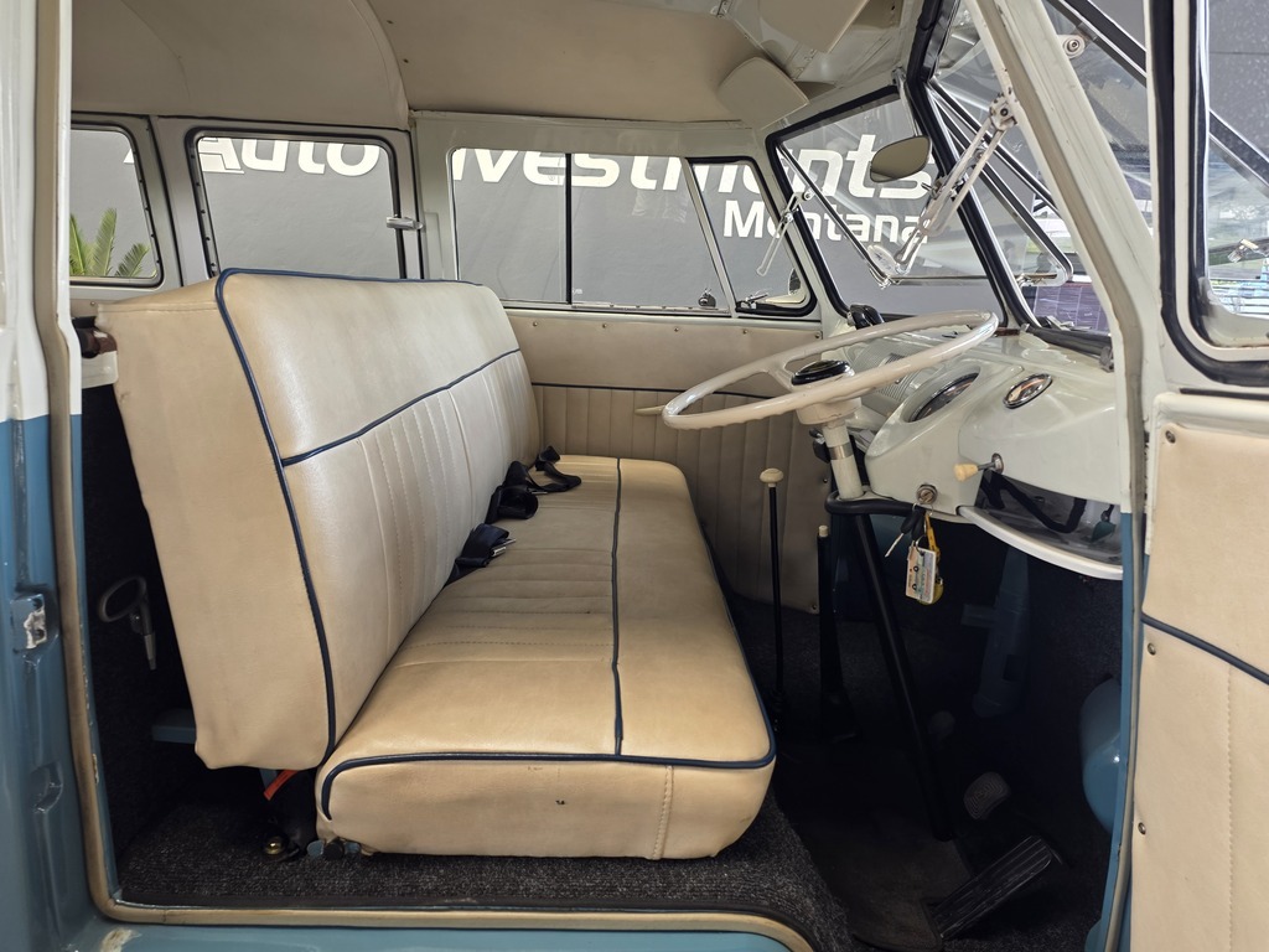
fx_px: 843
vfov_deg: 58.9
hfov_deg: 73.9
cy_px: 476
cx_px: 634
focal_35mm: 23
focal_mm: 6.25
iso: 125
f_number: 1.7
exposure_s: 1/180
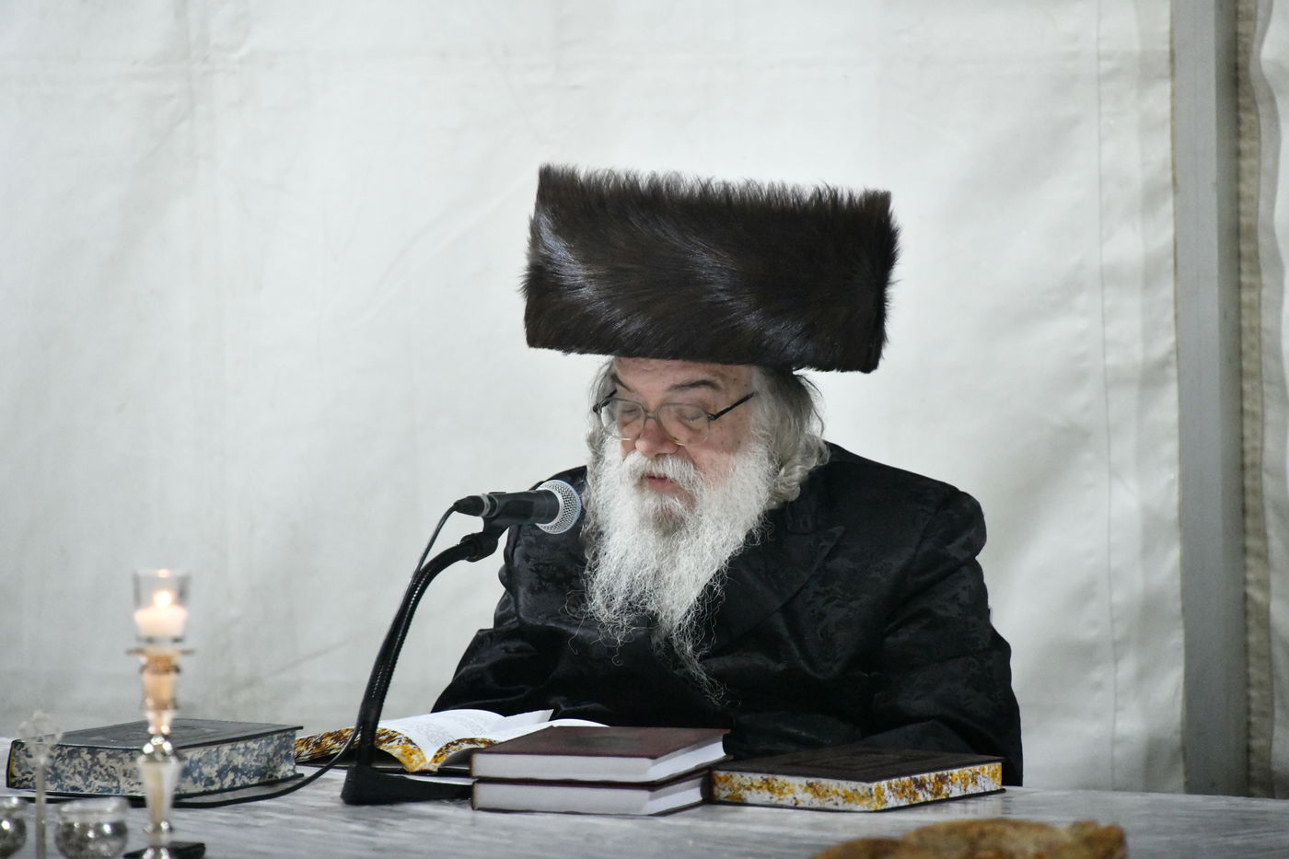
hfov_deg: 6.9
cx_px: 644
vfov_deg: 4.6
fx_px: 10740
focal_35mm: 300
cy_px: 430
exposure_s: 1/320
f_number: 5.6
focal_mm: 300
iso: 18000
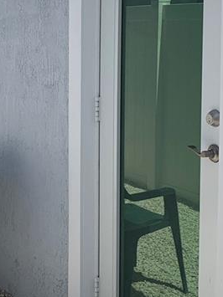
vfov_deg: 22.0
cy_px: 72
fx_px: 756
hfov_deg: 16.0
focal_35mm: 88
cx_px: -60
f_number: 1.8
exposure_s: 1/4098
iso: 25
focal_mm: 4.25
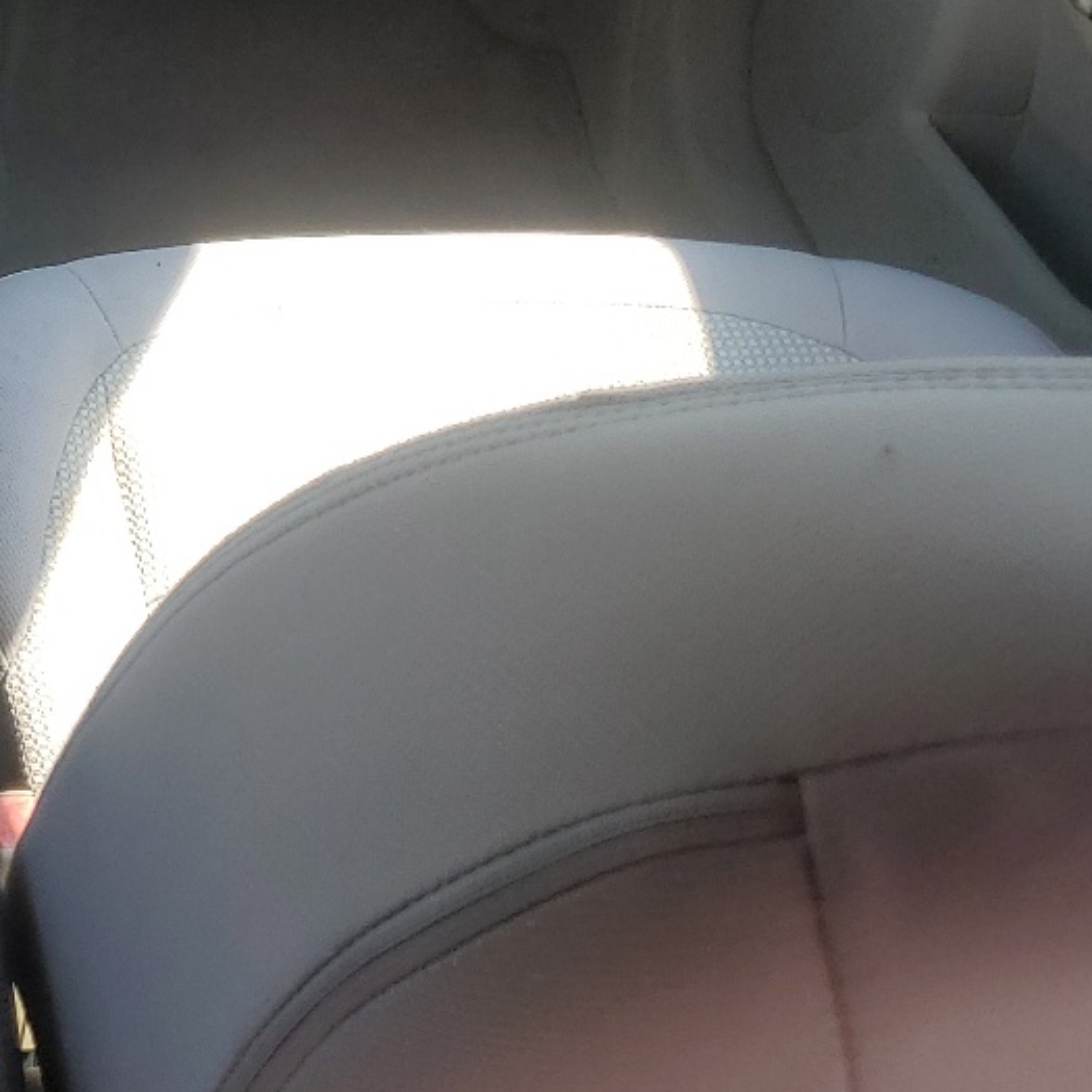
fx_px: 2498
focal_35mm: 70
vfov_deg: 23.9
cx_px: -300
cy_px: 89
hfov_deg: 22.3
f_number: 1.5
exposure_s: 1/667
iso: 50
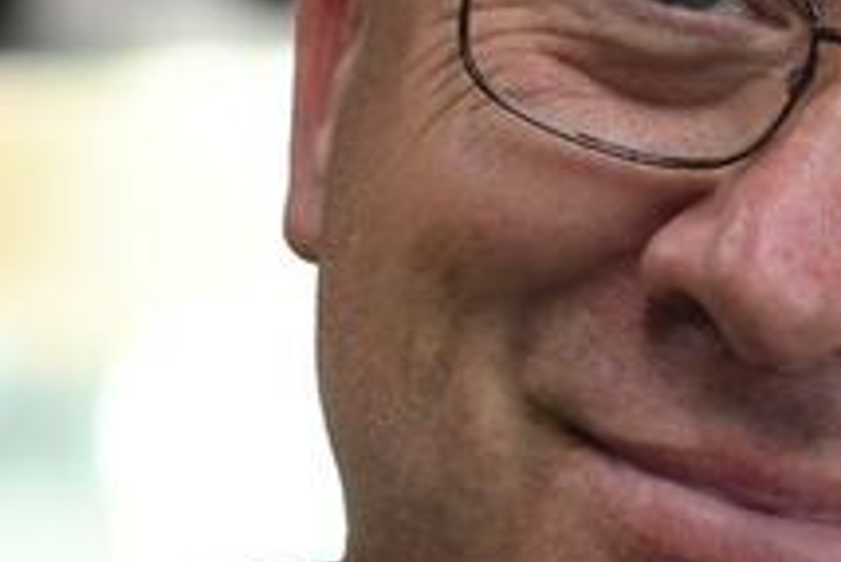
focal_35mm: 421
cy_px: 613
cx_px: 904
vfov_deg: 3.3
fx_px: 9841
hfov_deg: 4.9
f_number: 2.8
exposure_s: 1/125
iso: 400
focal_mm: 50
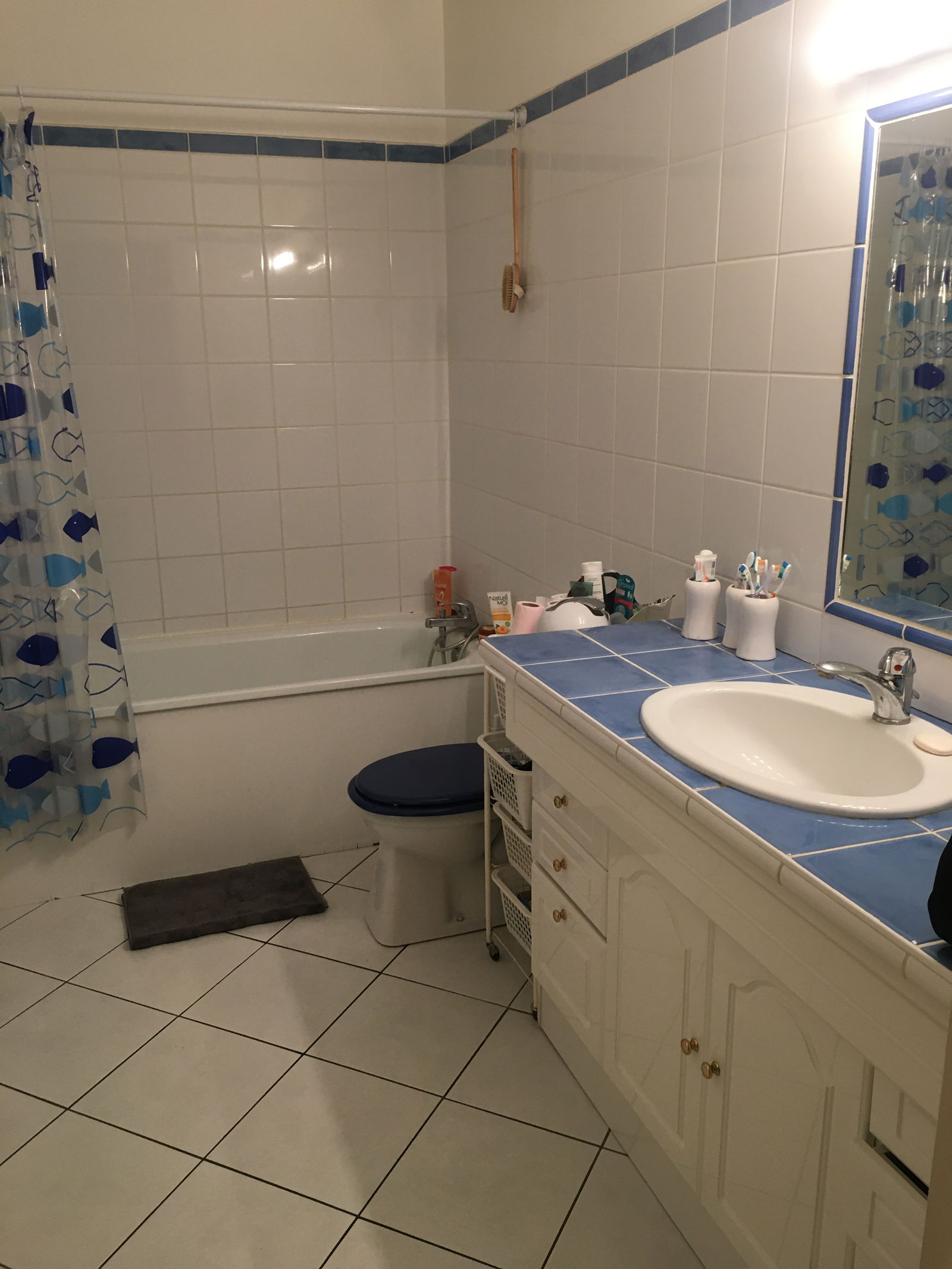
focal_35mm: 29
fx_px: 1063
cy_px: 634
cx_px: 476
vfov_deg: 61.7
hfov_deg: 48.2
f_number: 2.2
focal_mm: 4.15
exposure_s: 1/30
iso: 80
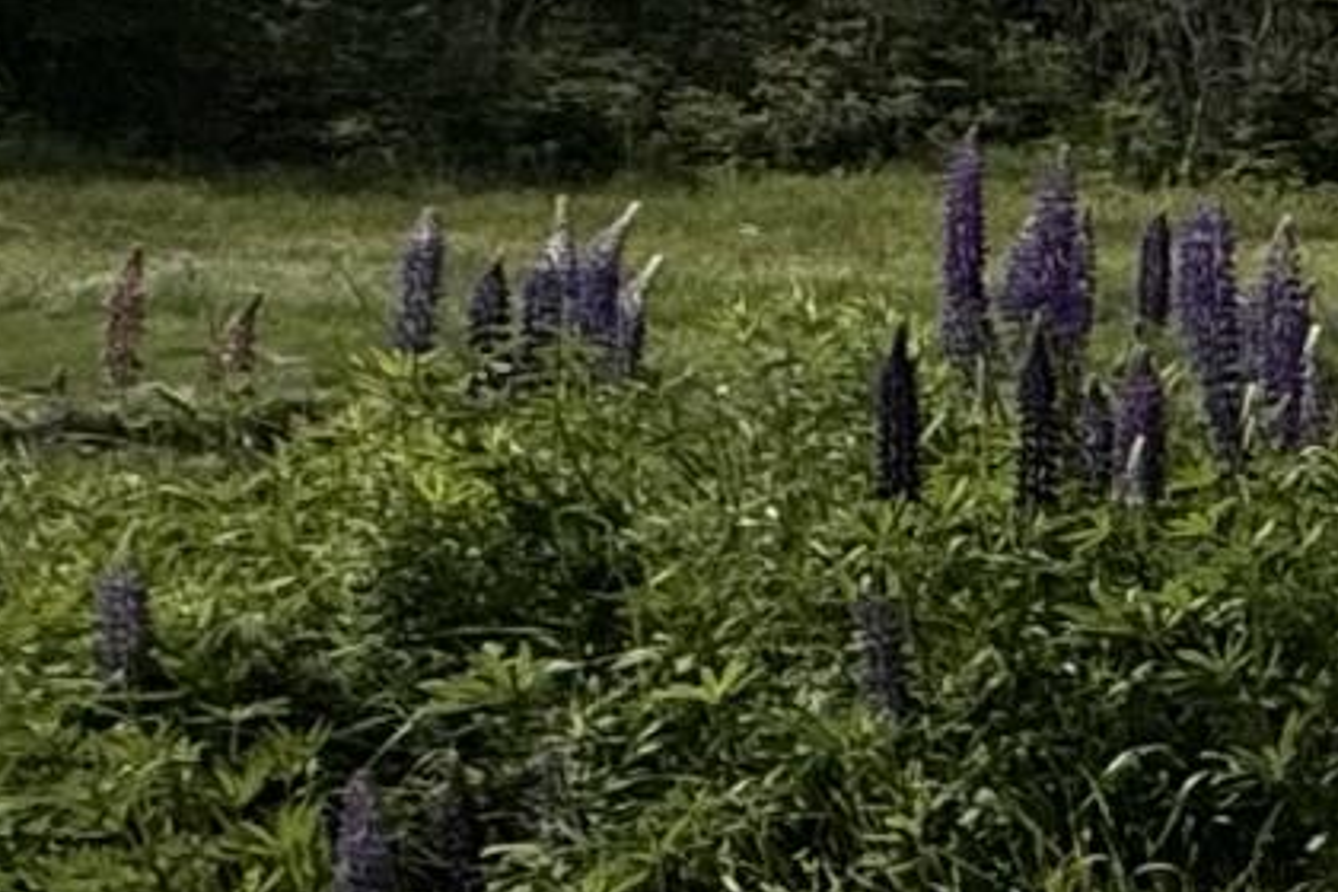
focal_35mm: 104
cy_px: 159
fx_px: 3865
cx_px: 3989
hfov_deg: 11.5
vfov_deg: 13.1
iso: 50
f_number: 2.2
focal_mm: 2.22
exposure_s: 1/4149
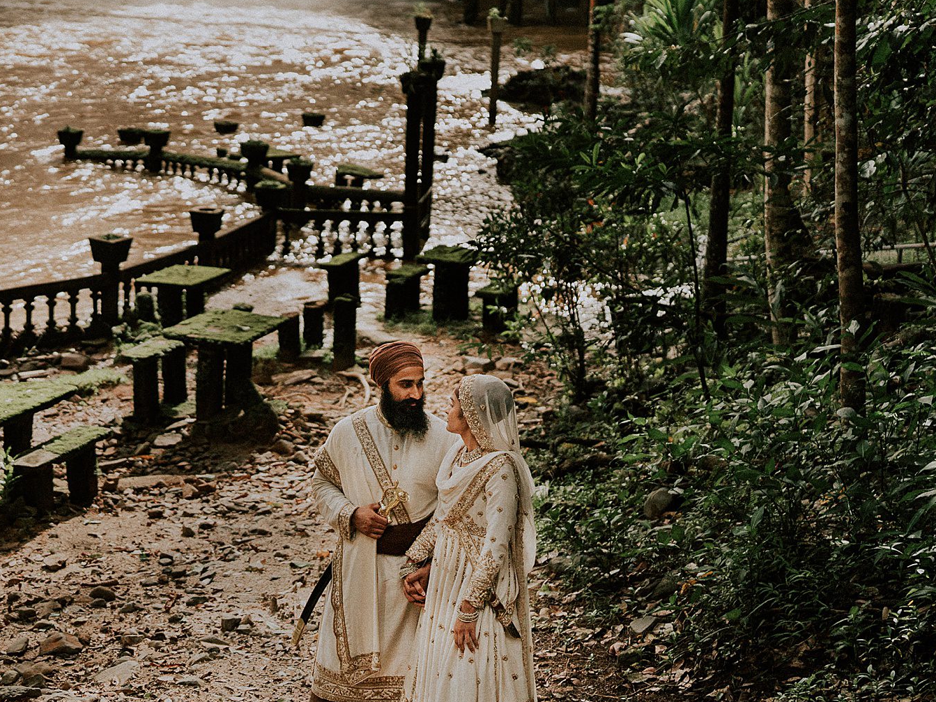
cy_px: 259
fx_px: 1839
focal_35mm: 68
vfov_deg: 21.6
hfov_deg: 27.8
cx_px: 139
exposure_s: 1/8000
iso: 500
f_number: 2
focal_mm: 38
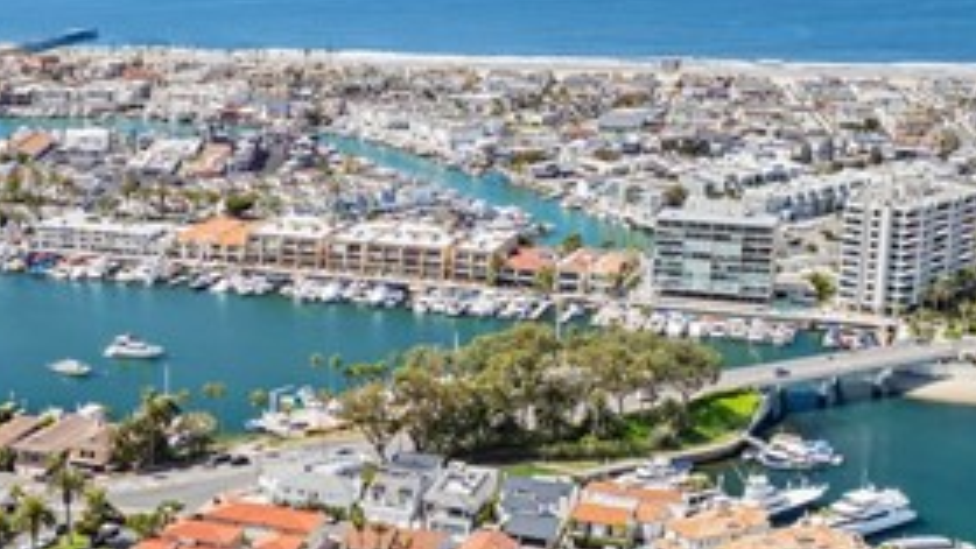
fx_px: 1553
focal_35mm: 60
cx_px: 290
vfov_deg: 20.1
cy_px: 299
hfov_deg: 34.4
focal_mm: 12.29
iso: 100
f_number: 2.8
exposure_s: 1/60
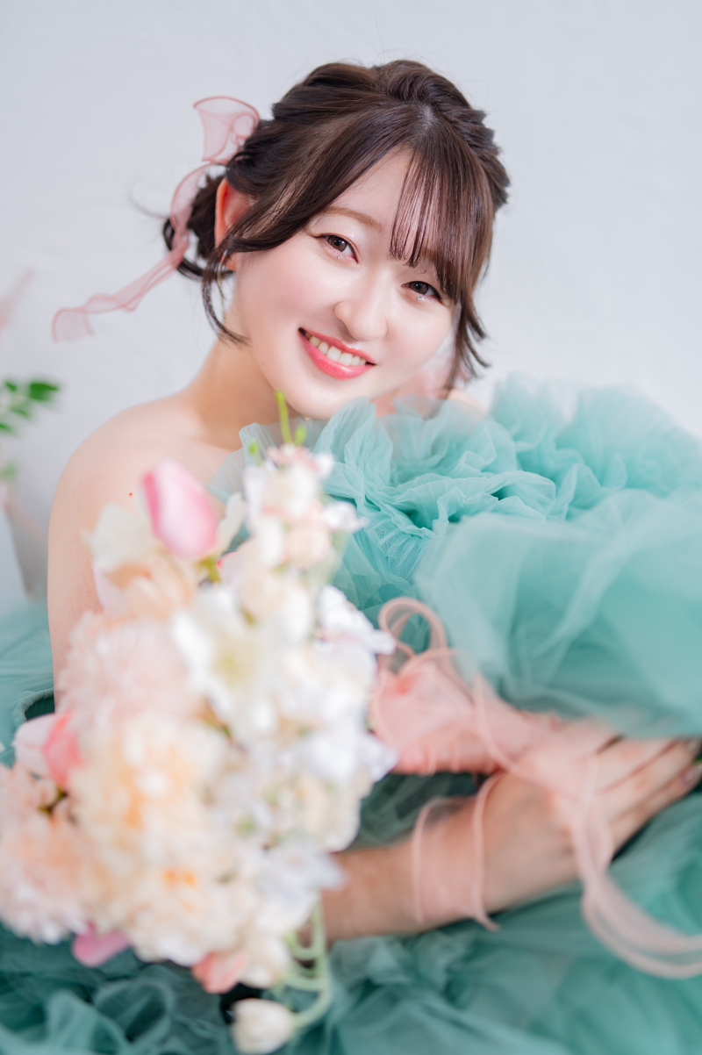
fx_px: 1464
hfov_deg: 27.0
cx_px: 351
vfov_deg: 39.6
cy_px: 528
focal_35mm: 50
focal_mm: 50
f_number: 1.4
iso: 100
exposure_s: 1/125
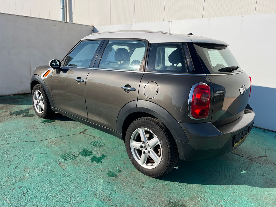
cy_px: 104
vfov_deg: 53.1
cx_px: 138
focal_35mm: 26
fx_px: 207
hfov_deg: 67.3
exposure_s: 1/3521
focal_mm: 5.1
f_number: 1.6
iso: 50
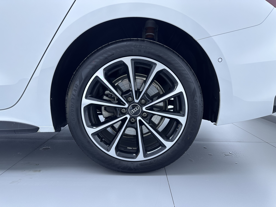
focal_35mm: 24
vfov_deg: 56.8
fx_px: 191
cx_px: 138
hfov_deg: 71.6
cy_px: 104
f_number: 1.78
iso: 100
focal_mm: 6.86
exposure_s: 1/100
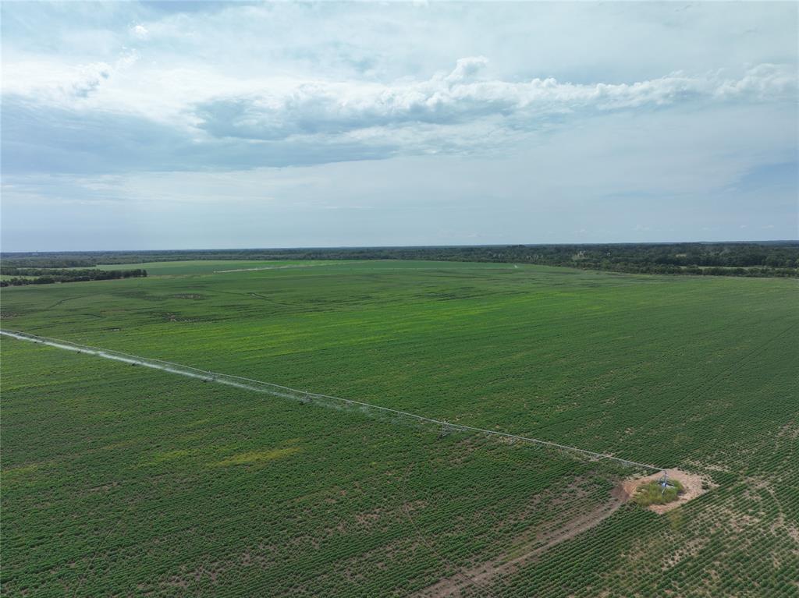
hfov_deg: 71.6
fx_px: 554
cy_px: 299
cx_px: 400
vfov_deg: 56.8
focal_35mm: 24
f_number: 2.8
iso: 140
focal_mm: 12.29
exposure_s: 1/3200
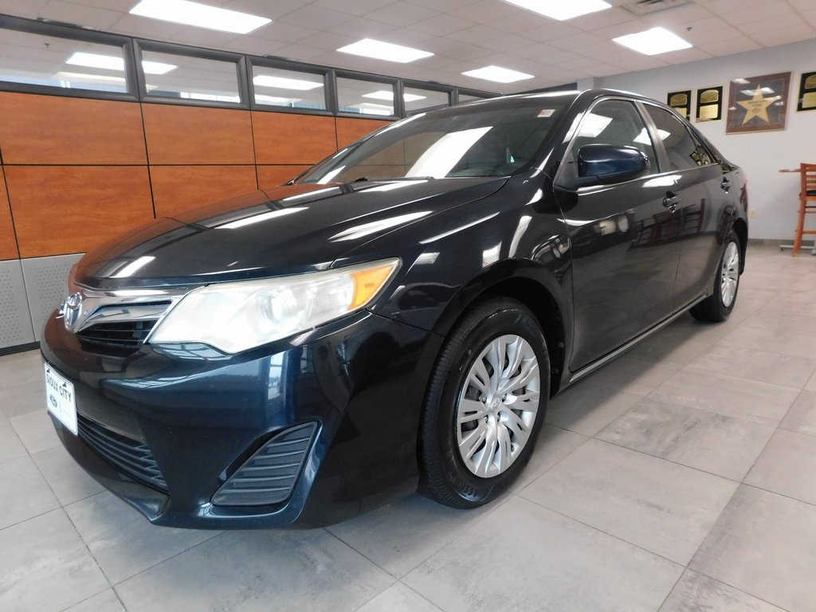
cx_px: 408
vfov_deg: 58.9
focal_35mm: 23
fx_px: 542
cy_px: 306
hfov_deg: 73.9
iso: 400
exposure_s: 1/25
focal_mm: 4
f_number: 3
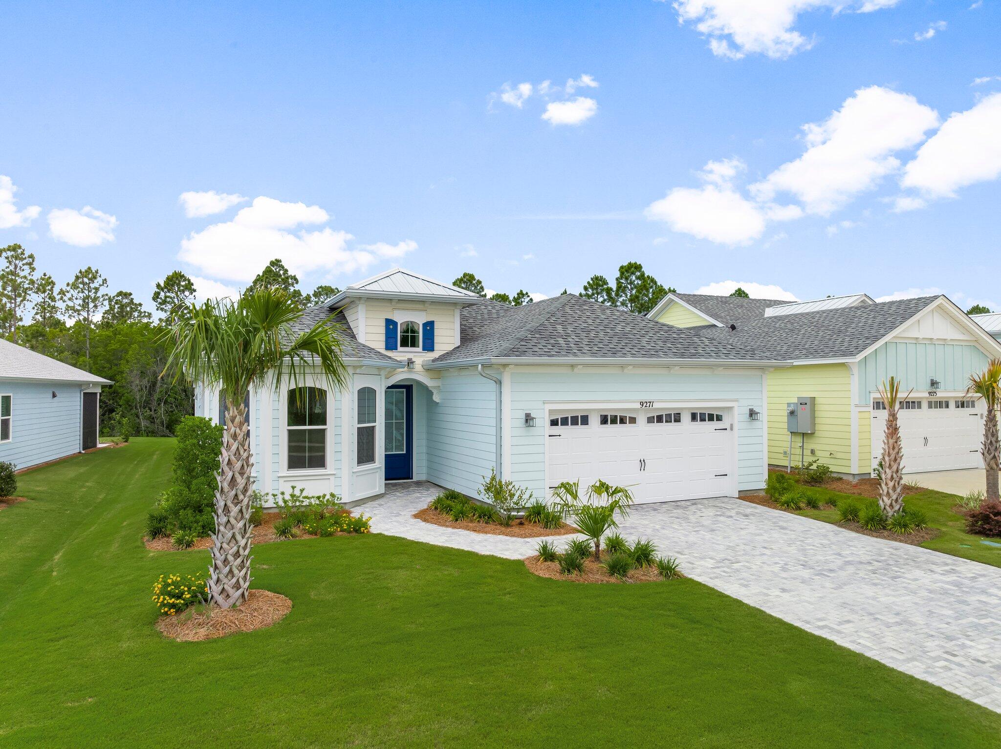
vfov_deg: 56.8
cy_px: 374
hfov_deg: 71.6
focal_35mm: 24
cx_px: 500
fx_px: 694
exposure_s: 1/800
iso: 200
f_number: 3.5
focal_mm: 12.29
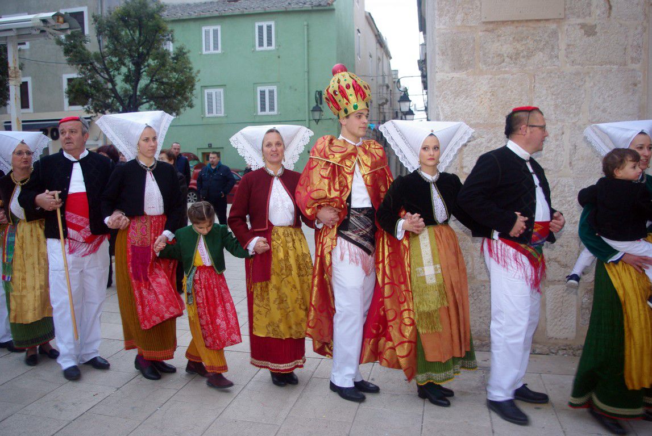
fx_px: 544
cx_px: 326
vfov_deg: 43.7
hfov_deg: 61.9
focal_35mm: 30
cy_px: 218
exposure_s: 1/40
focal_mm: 20
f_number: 10
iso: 400
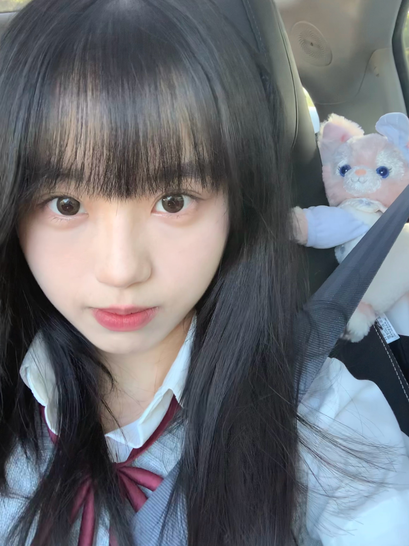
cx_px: 204
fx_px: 504
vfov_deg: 56.8
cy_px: 273
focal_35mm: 32
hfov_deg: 44.2
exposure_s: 1/60
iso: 80
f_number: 2.2
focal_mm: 2.87
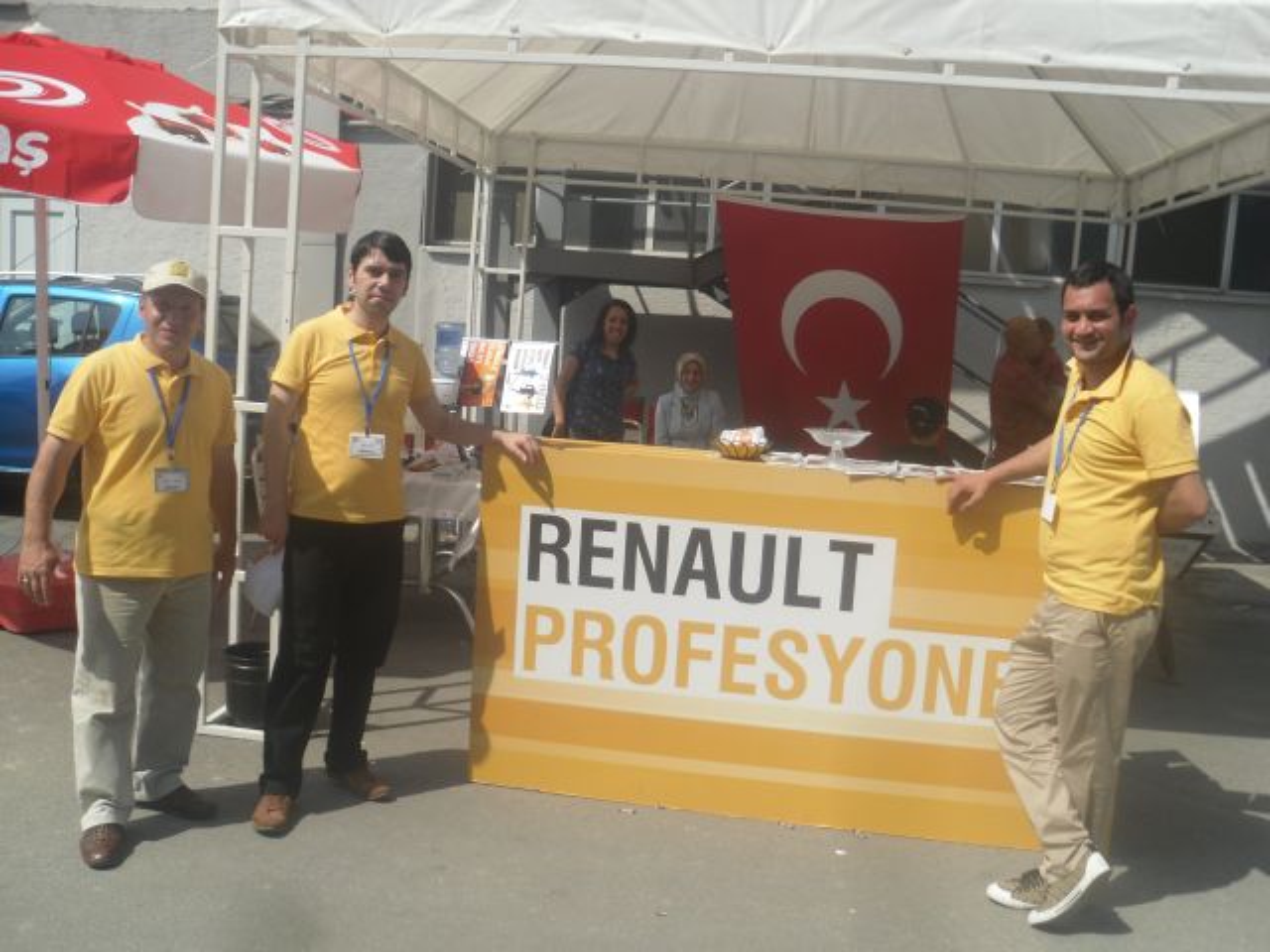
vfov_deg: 41.8
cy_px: 476
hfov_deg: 54.0
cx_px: 635
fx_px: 1247
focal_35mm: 34
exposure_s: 1/215
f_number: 8.1
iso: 80
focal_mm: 6
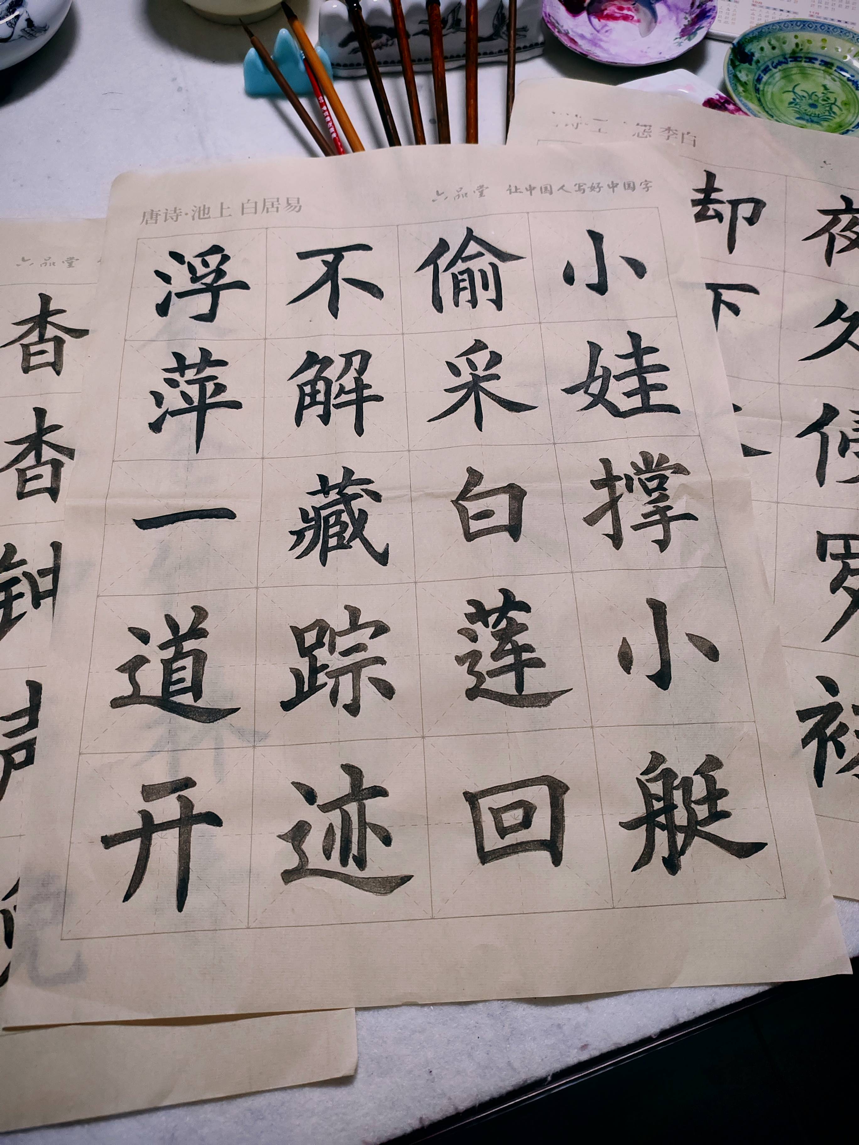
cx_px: 430
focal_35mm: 27
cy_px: 572
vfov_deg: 65.3
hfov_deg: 51.4
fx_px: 893
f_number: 1.8
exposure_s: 1/100
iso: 1645
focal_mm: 6.14
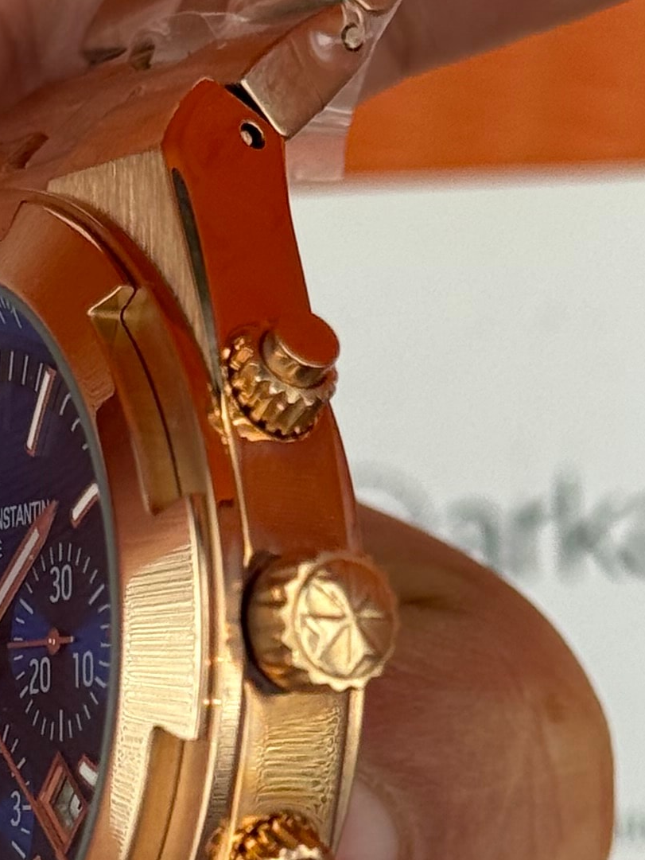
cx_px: 212
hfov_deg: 8.3
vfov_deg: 11.0
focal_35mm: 179
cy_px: 648
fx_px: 4446
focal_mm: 6.76
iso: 80
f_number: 1.78
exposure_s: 1/657
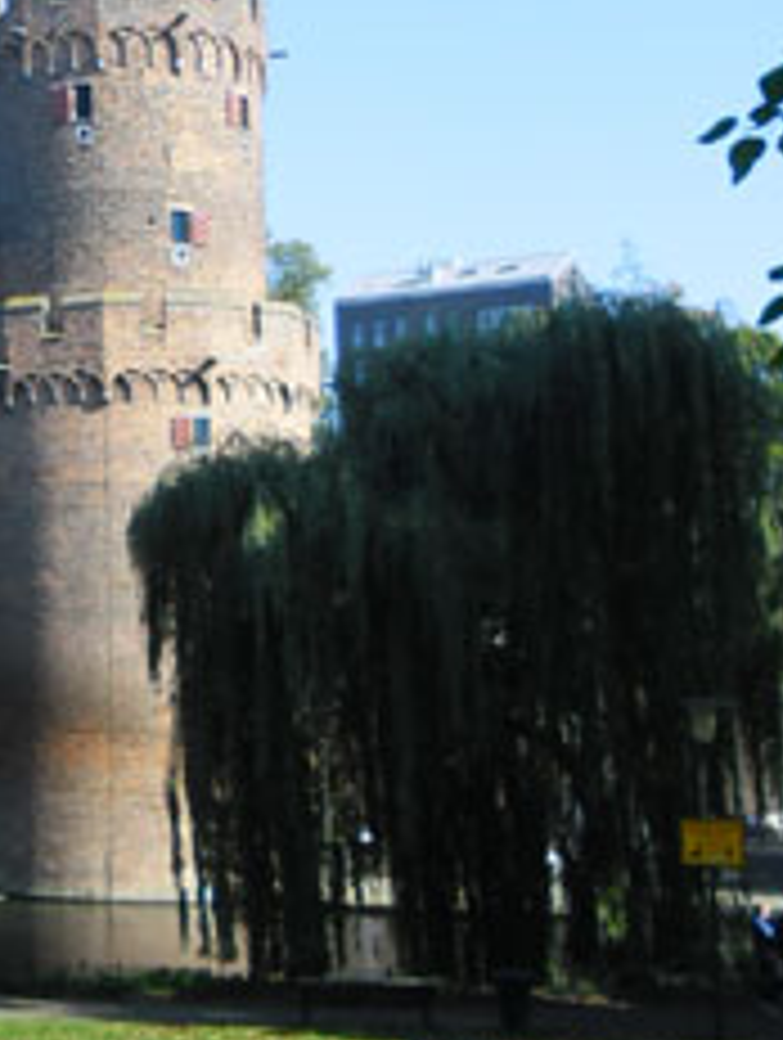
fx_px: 2105
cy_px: 401
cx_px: -216
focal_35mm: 70
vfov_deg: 27.7
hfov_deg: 19.5
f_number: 3.5
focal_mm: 4.9
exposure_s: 1/304
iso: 80
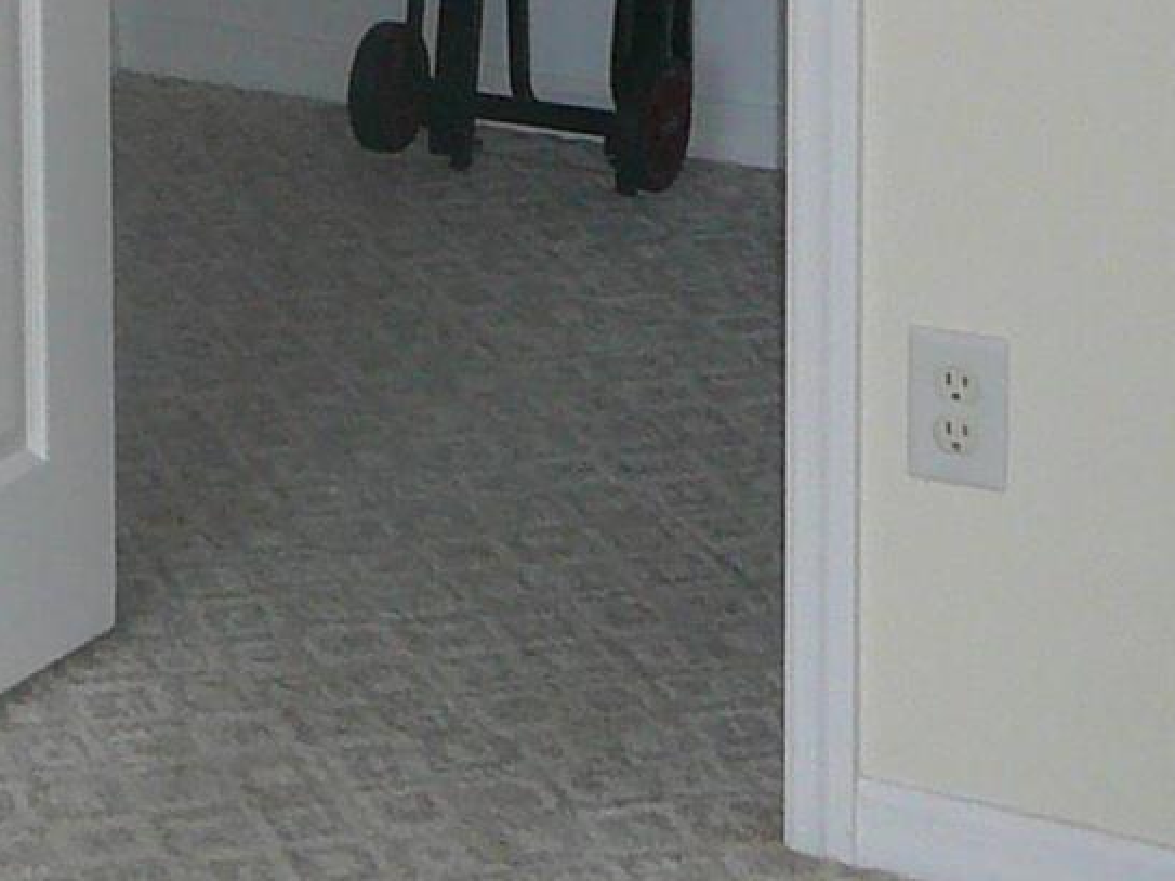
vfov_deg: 10.7
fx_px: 4480
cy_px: -556
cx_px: -556
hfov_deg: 14.1
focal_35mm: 132
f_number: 2.8
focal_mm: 5.2
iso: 160
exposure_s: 1/30
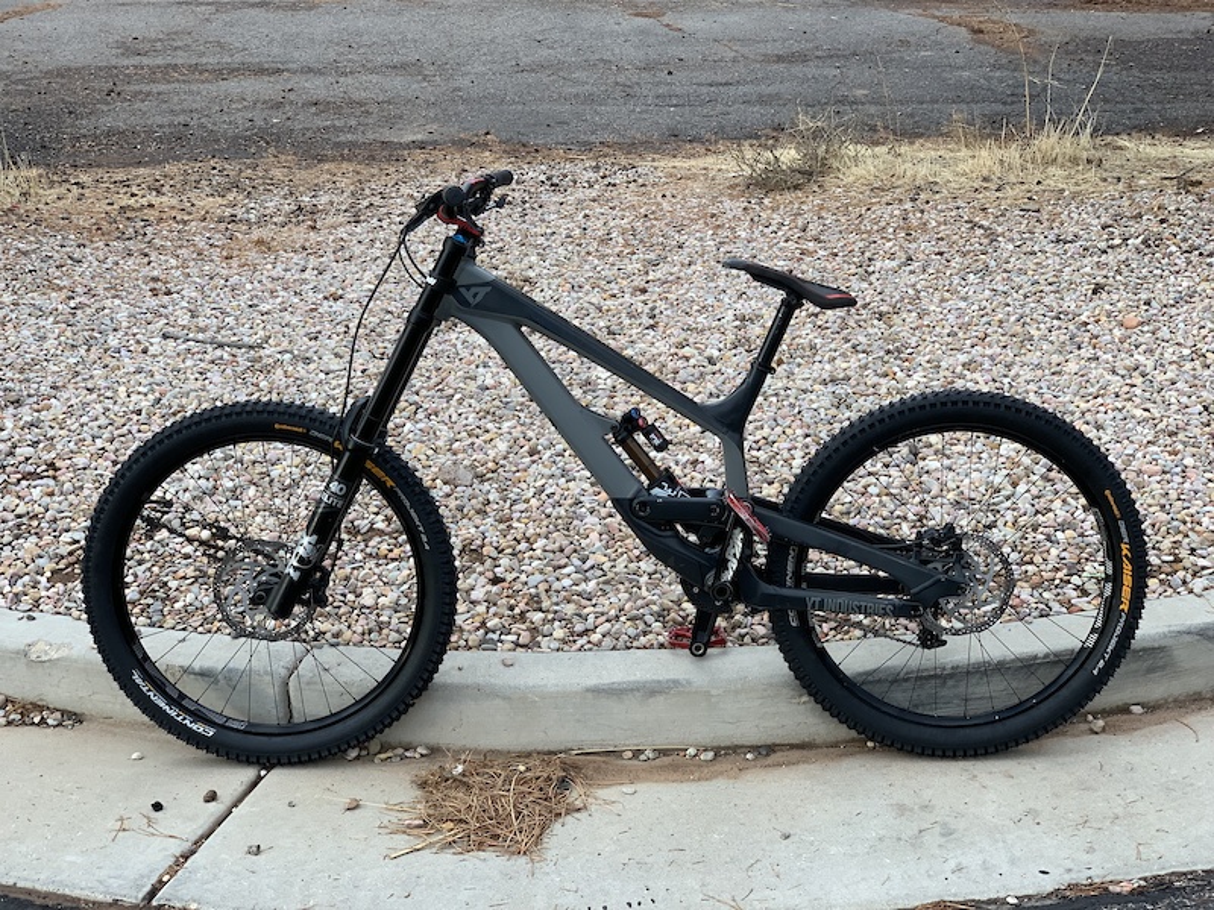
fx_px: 1824
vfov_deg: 28.0
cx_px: 607
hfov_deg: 36.8
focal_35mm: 52
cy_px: 455
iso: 32
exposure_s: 1/122
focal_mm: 6
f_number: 2.4
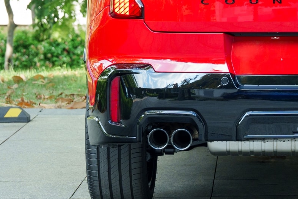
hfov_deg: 11.9
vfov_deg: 8.0
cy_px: 16
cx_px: 306
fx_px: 1415
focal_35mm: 171
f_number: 5.6
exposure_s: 1/100
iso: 640
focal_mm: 70
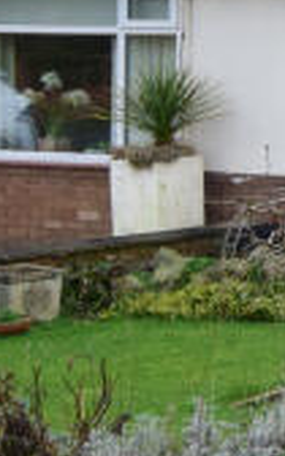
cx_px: 1007
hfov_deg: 8.2
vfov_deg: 17.2
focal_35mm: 121
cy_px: 134
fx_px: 1505
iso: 1250
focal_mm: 13
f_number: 9
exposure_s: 1/640
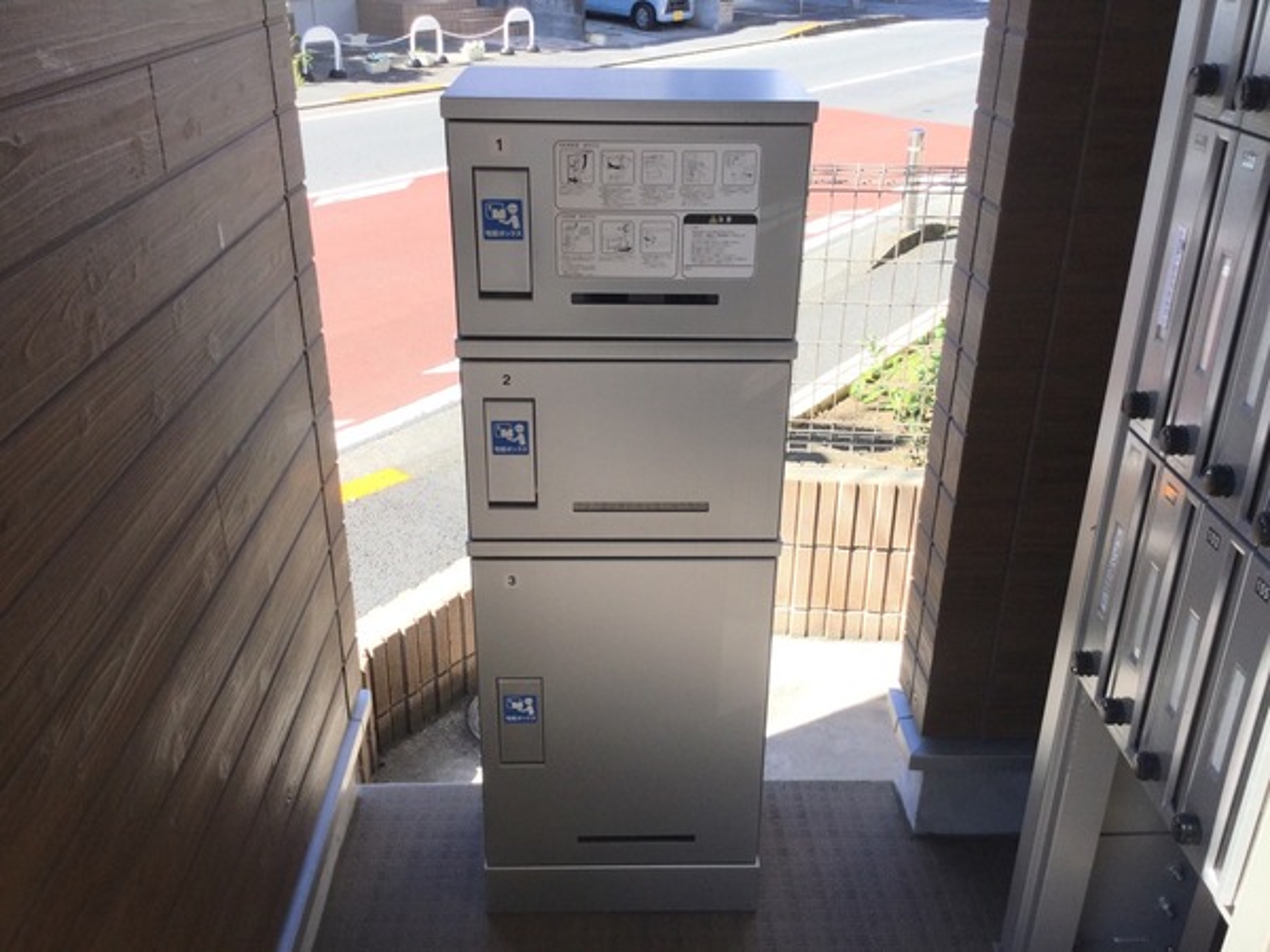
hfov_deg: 58.4
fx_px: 1137
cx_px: 635
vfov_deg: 45.4
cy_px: 476
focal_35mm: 31
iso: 25
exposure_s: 1/319
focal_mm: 3.3
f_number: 2.4
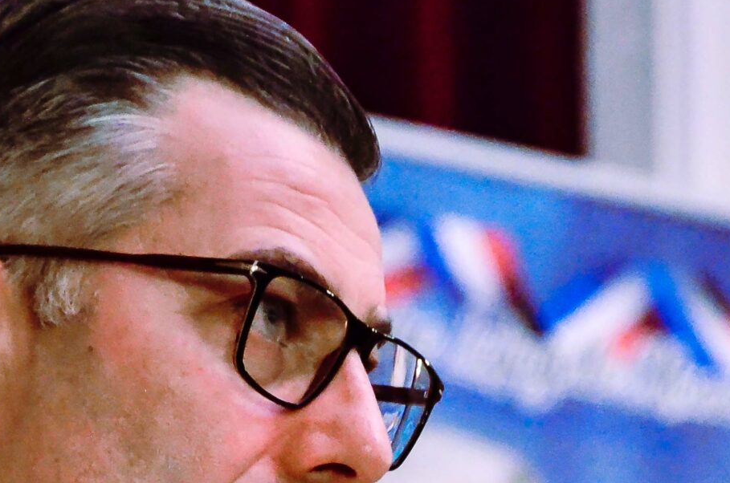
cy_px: 534
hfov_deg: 4.7
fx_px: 8972
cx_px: 301
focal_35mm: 443
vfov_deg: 3.1
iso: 5000
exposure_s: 1/80
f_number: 5.6
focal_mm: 105
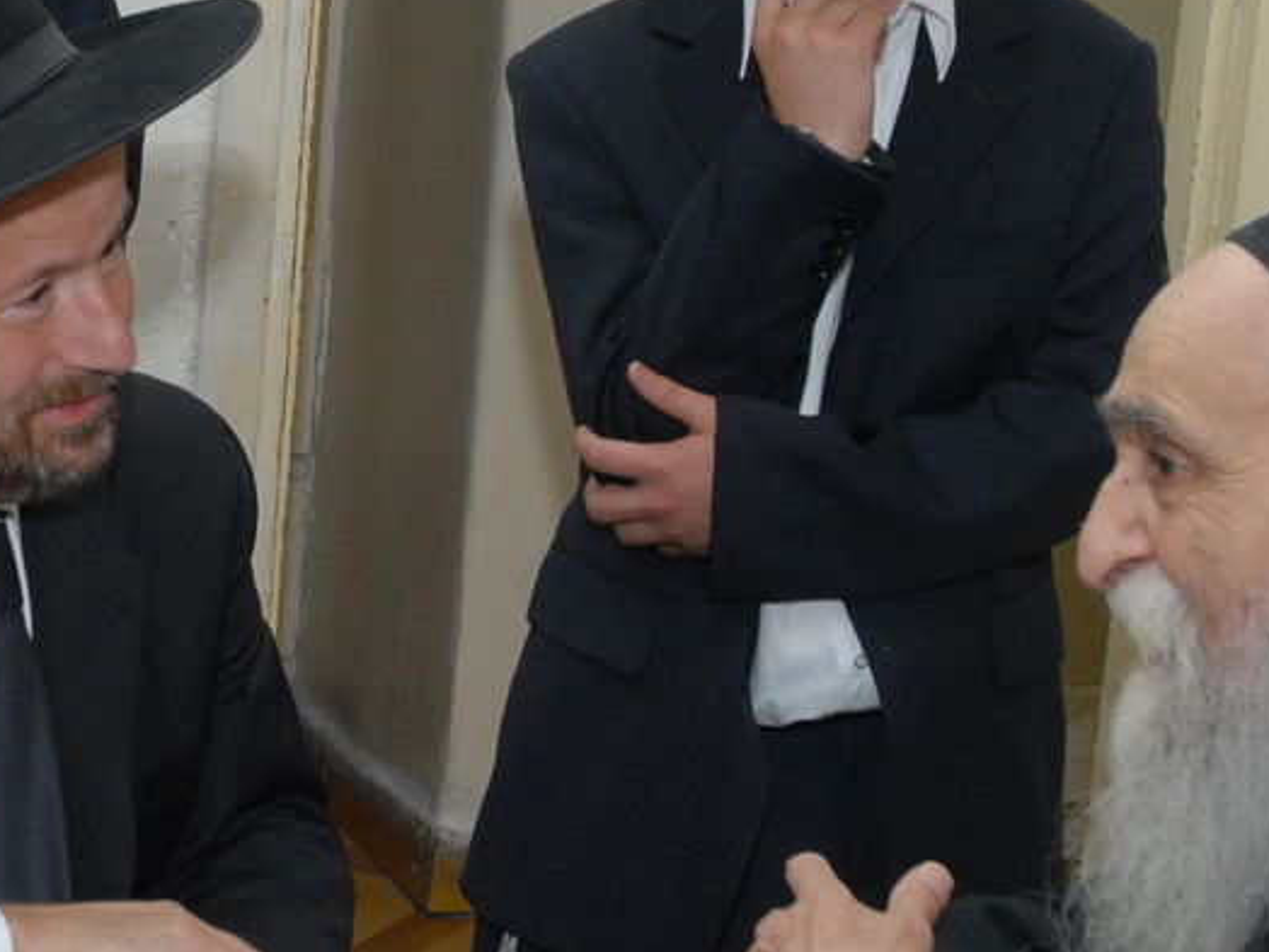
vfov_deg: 14.2
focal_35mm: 104
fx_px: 3823
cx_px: 266
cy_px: 350
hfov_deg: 18.7
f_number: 5
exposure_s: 1/50
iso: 400
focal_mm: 27
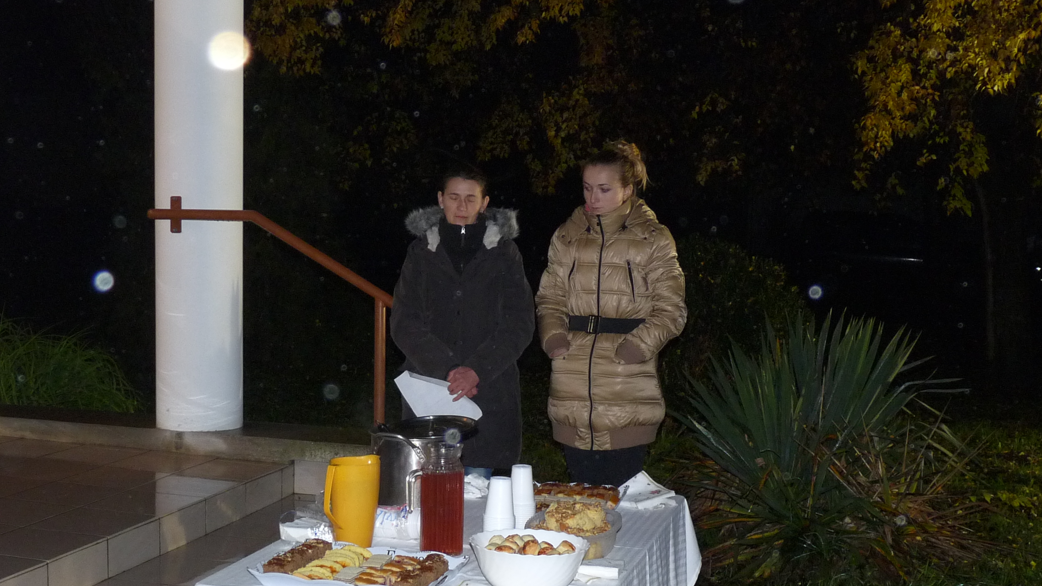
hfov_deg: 43.7
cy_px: 336
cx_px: 520
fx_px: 1298
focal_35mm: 47
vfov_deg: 25.4
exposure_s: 1/8
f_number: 3
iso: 200
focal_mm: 5.4
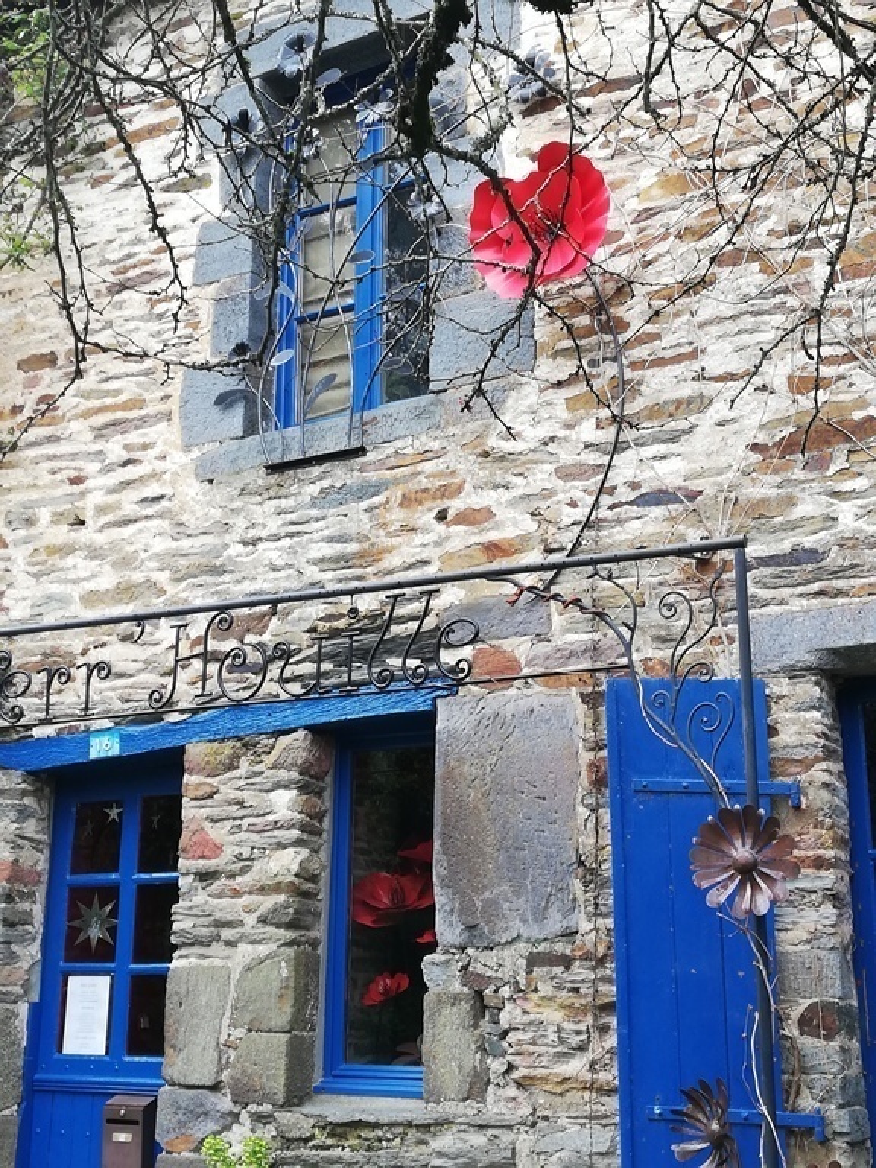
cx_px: 438
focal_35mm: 48
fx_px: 1620
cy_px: 584
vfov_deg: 39.7
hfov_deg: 30.3
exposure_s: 1/113
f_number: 2.2
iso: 50
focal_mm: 3.81
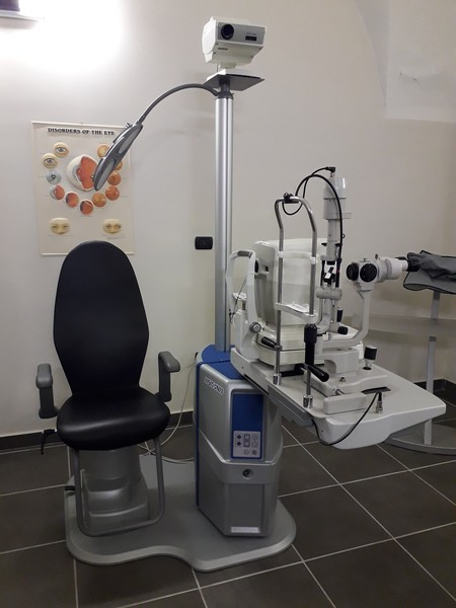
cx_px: 228
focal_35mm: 27
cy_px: 304
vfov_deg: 65.3
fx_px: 474
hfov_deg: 51.4
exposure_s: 1/50
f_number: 1.9
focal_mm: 3.6
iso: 160
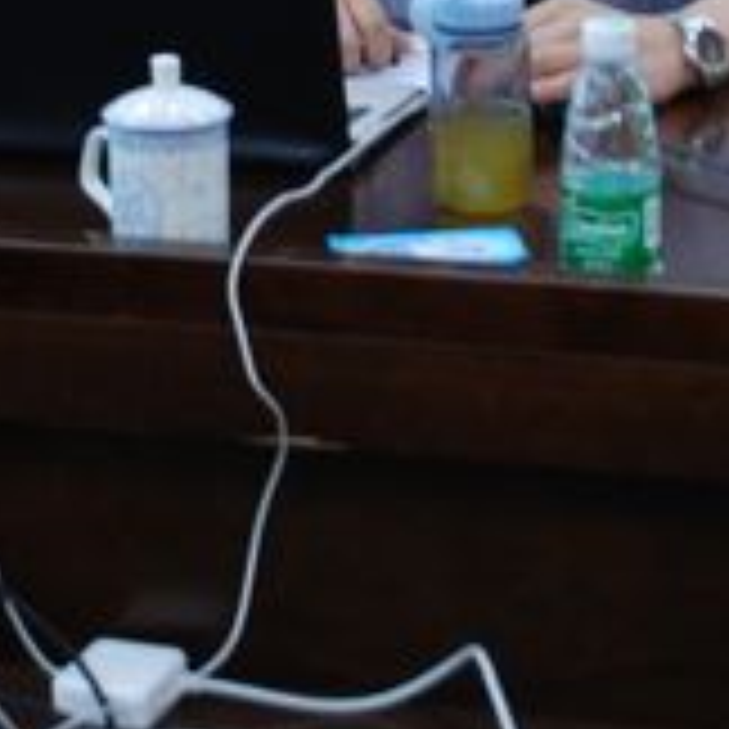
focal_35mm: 177
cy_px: -279
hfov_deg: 9.9
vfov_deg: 9.7
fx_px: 4217
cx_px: 459
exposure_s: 1/5
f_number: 4.2
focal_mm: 32
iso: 320
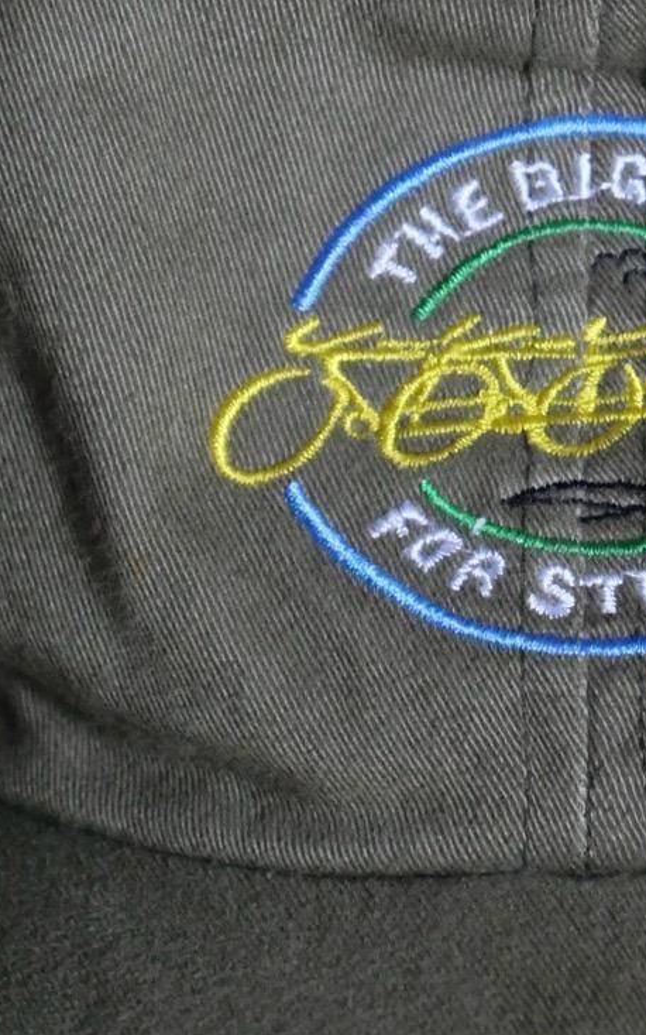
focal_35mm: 185
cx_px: 554
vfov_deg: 11.3
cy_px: 405
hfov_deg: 7.1
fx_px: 5212
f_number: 3.9
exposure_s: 1/20
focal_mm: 50
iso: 3200
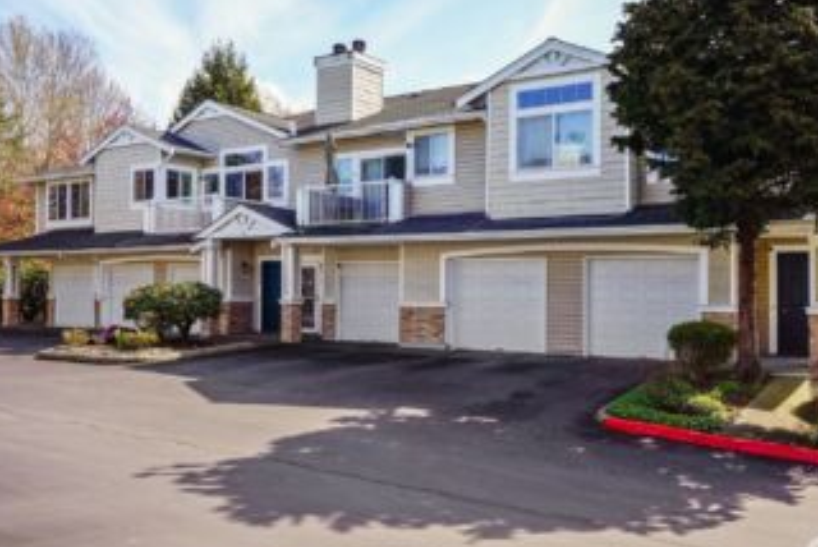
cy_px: 234
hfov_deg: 54.3
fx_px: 796
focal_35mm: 35
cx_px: 442
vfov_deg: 37.9
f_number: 9.5
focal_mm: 28
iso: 125
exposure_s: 1/125
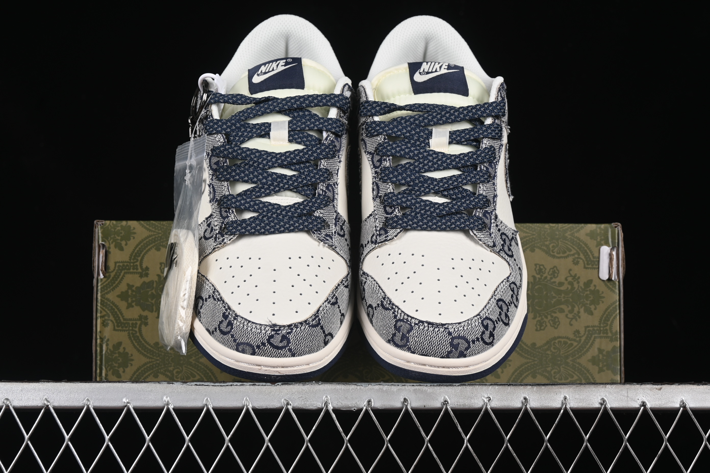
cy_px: 236
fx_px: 1479
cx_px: 355
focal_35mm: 75
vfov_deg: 18.2
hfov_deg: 27.0
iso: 160
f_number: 8
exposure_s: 1/80
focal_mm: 50
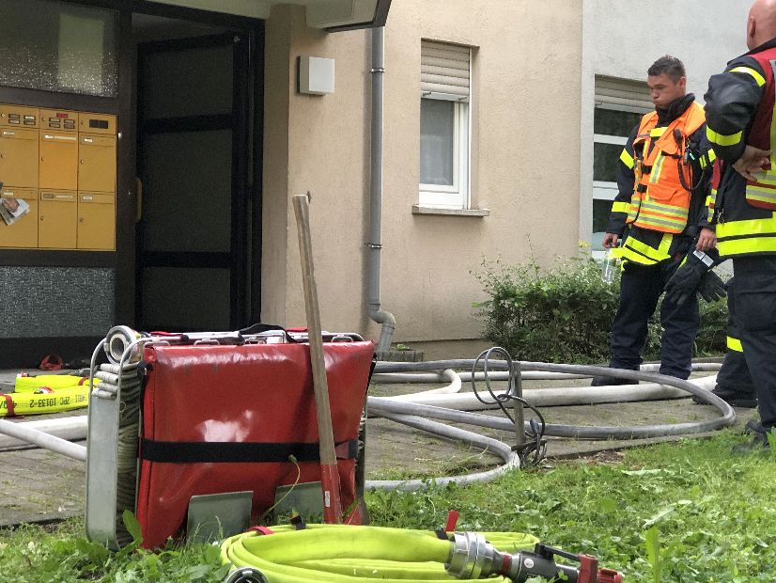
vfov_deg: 21.3
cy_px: 276
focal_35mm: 69
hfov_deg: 28.1
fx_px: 1547
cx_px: 364
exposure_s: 1/60
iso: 200
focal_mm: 6.6
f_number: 2.8
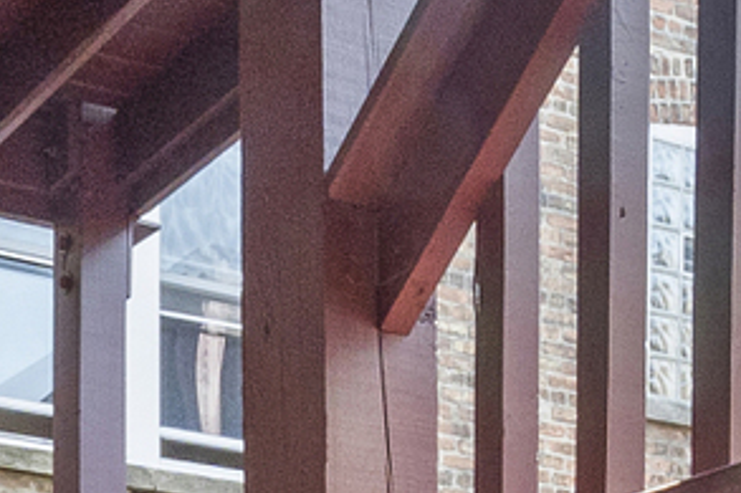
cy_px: 1067
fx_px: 1707
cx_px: -76
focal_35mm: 83
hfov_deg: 23.0
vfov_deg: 13.4
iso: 1250
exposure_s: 1/80
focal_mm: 10
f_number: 11
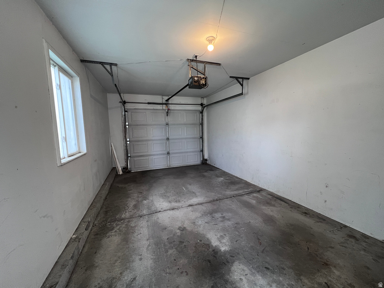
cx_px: 192
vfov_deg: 89.9
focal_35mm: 13
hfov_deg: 106.2
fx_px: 144
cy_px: 144
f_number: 1.8
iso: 250
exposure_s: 1/70
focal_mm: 1.57
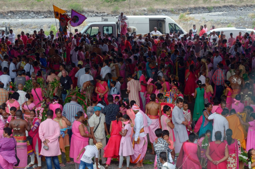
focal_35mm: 105
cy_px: 84
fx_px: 742
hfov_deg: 19.5
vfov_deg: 13.0
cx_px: 128
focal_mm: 70
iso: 200
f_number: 11
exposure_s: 1/125
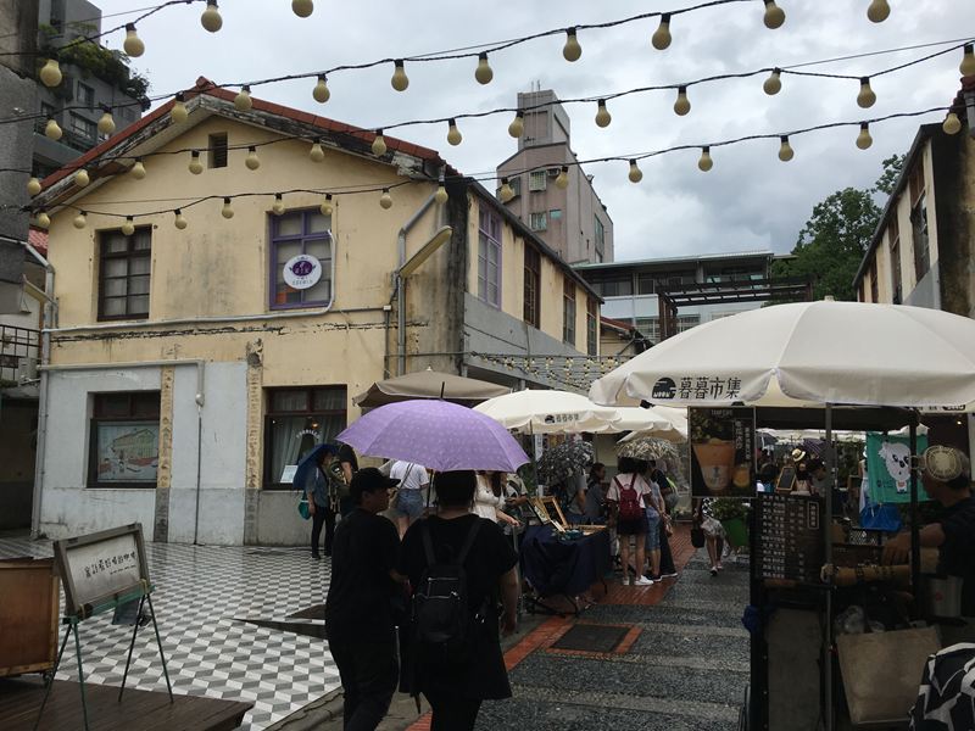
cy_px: 366
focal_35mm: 29
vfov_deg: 48.2
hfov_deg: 61.7
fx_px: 817
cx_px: 488
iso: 25
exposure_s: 1/1083
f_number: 2.2
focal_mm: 4.15
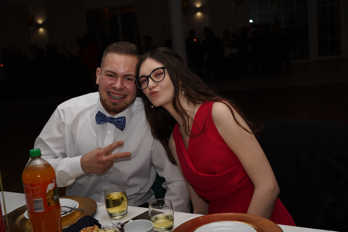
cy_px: 116
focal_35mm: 44
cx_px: 174
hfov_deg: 44.5
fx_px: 425
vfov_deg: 30.5
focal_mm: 44
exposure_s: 1/100
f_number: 5.6
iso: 100
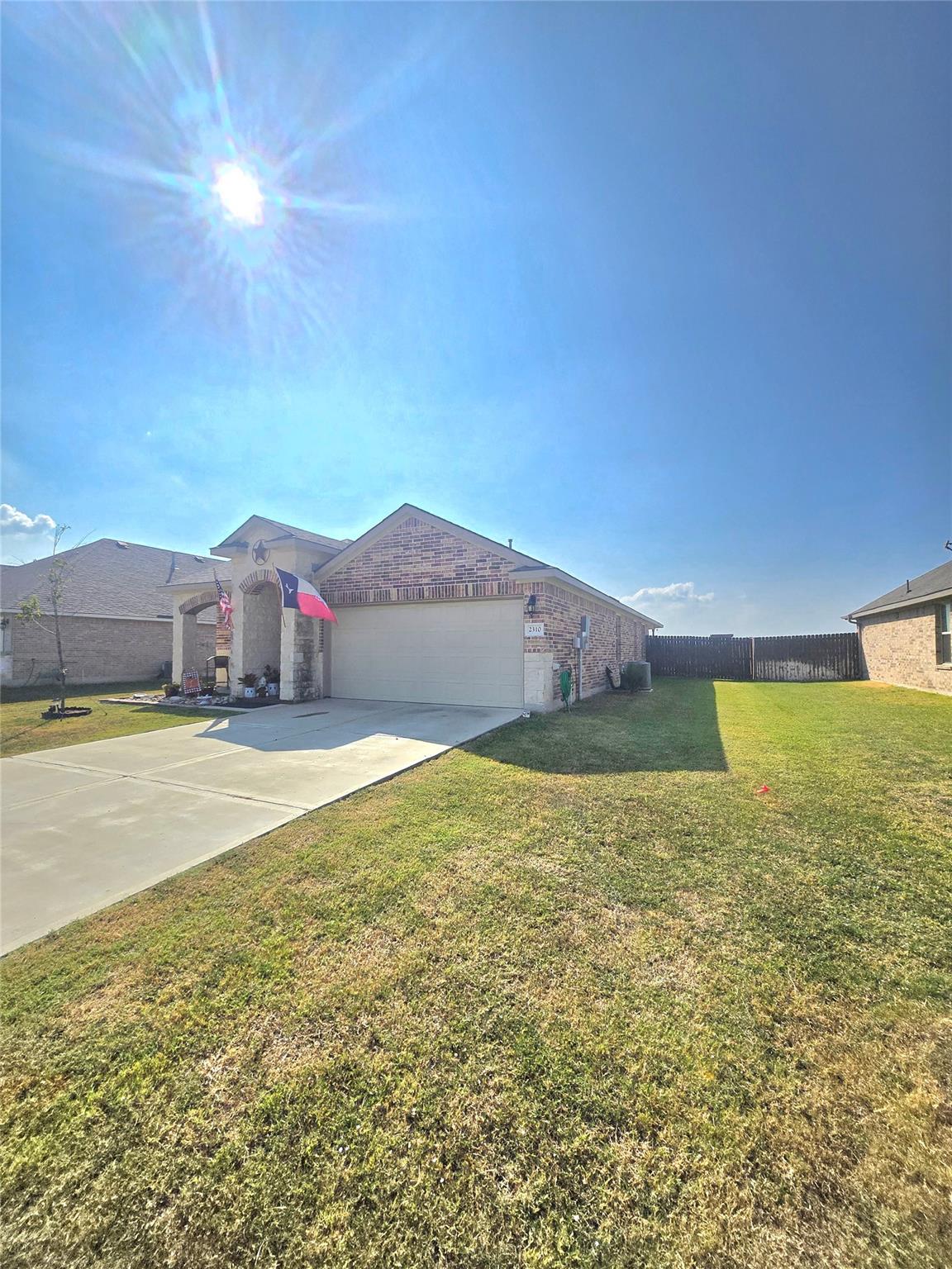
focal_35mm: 13
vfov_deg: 106.2
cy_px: 634
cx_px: 476
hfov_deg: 89.9
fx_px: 477
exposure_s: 1/5000
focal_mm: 1.7
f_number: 2.2
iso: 25
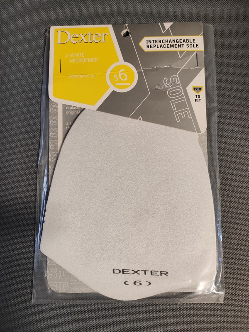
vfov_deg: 65.3
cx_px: 124
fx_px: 259
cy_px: 166
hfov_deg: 51.4
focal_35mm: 27
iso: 3200
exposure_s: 1/50
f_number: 1.9
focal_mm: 6.12
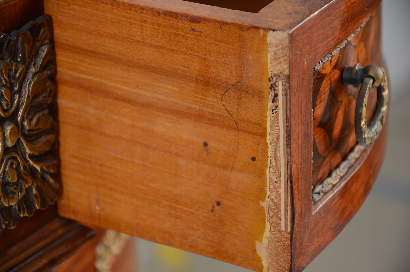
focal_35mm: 158
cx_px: 205
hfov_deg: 13.1
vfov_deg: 8.7
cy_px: 136
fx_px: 1790
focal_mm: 105
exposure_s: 1/60
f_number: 5.6
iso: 160
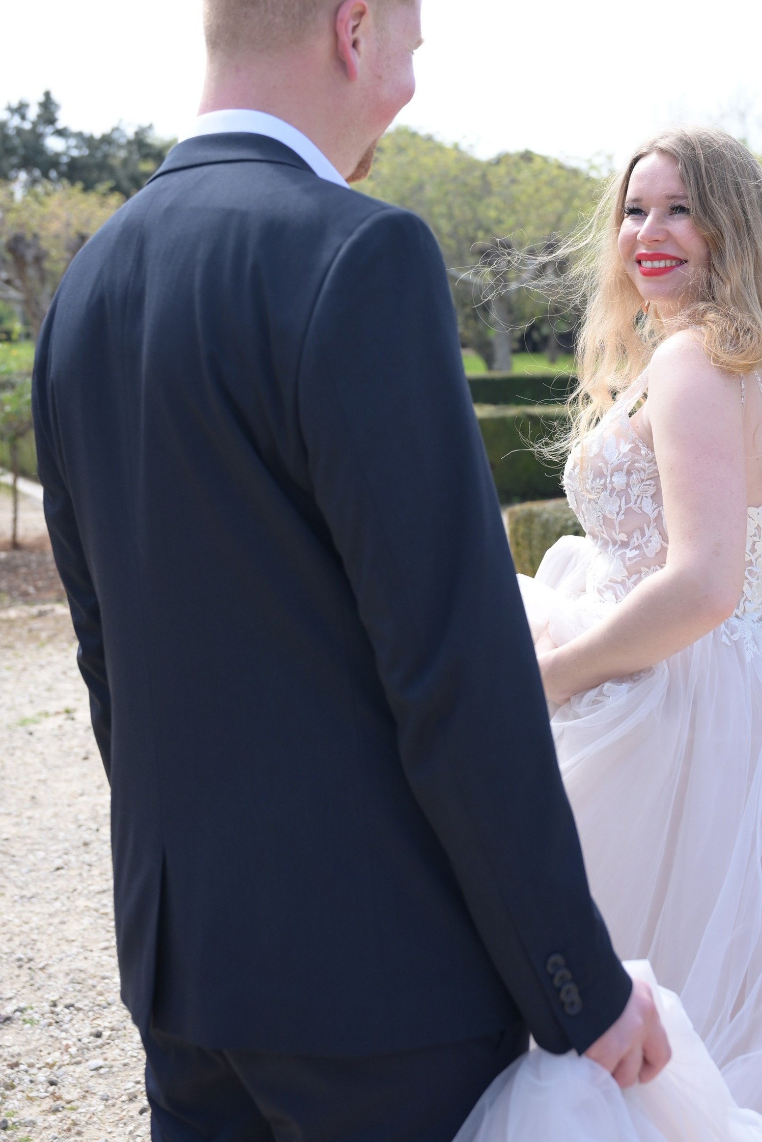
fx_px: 1708
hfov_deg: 24.8
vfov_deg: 36.5
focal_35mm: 54
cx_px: 581
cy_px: 367
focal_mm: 31.5
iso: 125
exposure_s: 1/640
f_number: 3.5
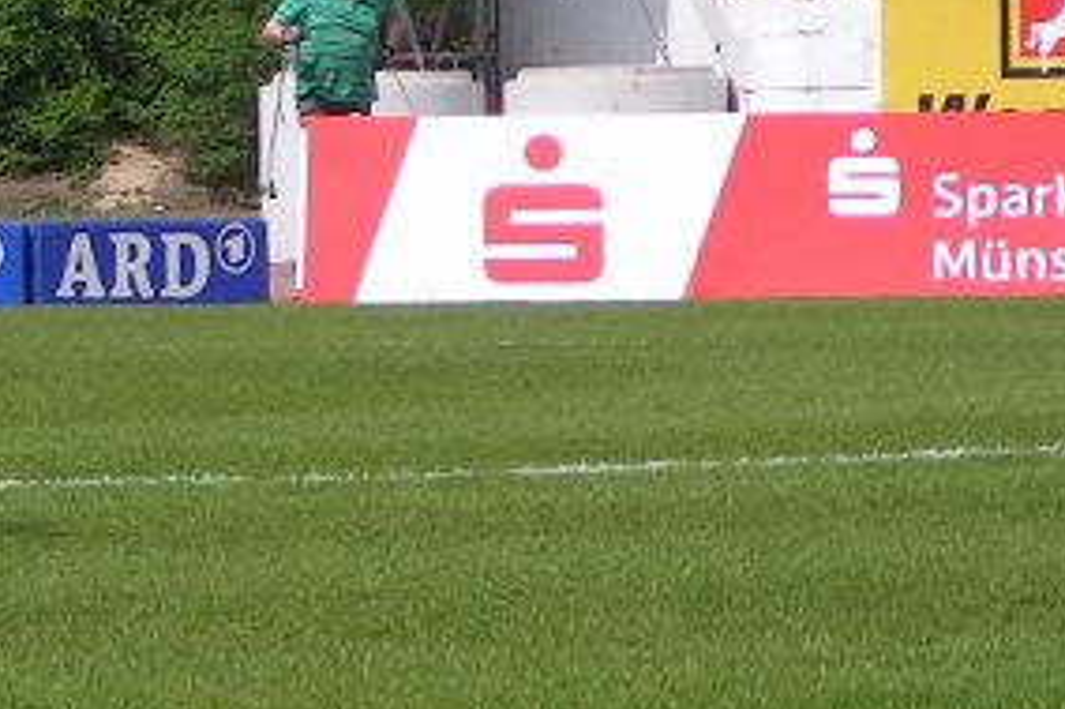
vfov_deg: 2.9
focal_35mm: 481
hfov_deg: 4.3
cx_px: -131
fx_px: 14221
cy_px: 23
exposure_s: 1/1000
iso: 50
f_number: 3.5
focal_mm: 25.1
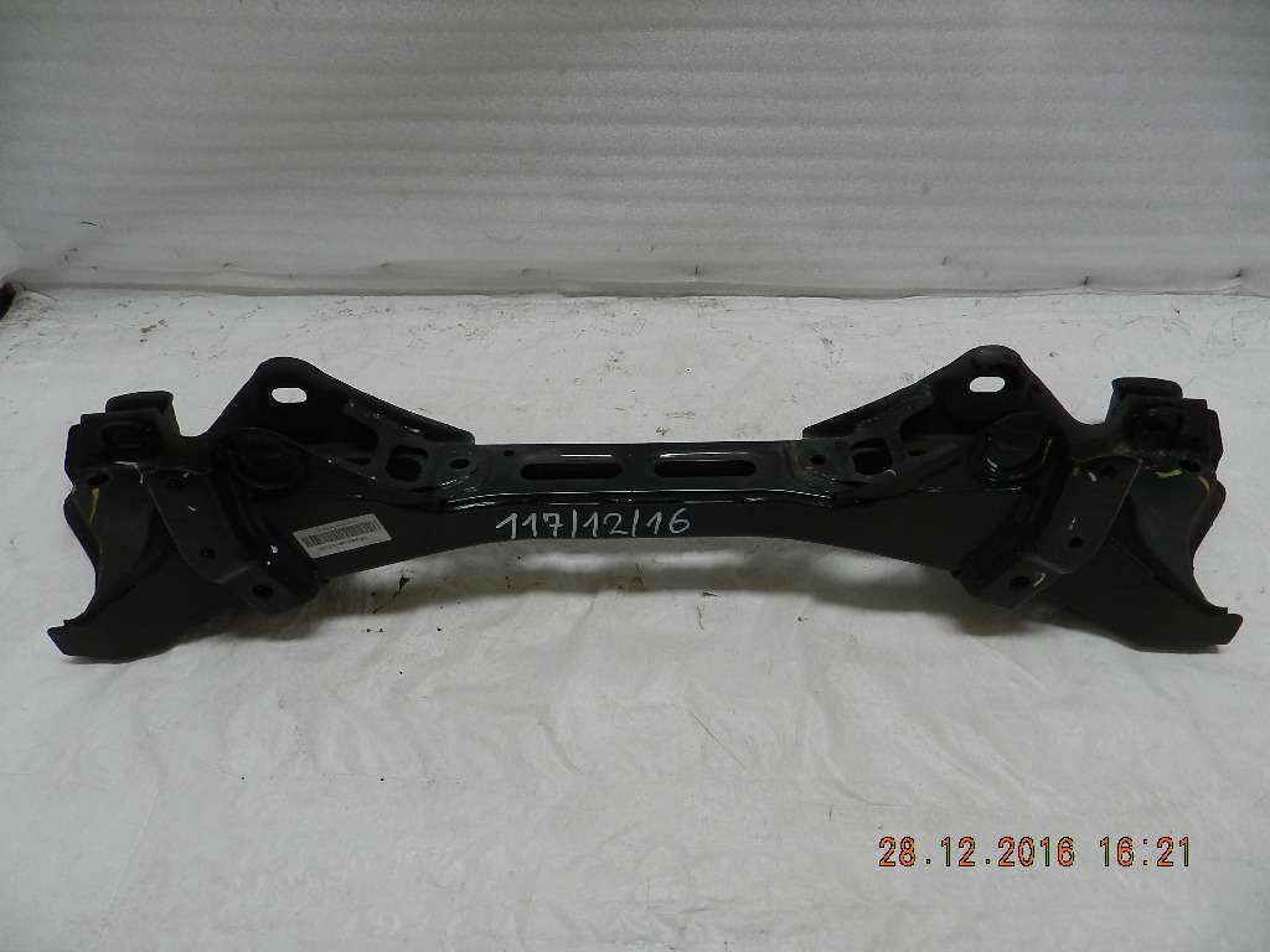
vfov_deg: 58.9
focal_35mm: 23
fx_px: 844
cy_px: 476
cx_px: 635
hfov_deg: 73.9
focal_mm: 4
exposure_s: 1/30
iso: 160
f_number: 3.4
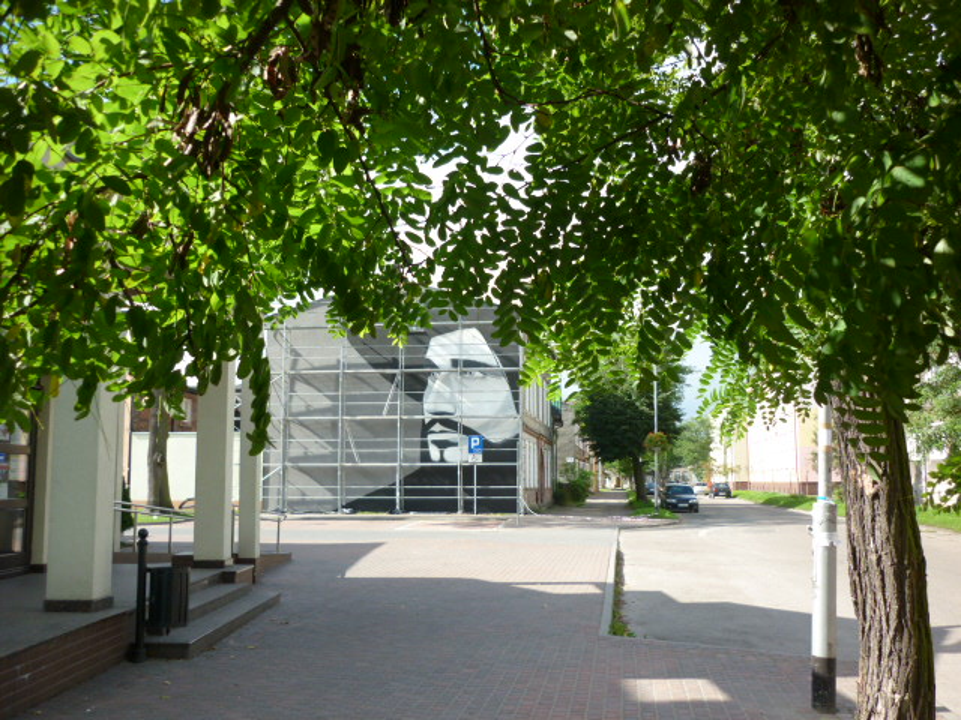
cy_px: 360
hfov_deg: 55.4
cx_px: 480
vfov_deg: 42.9
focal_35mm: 33
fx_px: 916
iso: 80
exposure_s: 1/400
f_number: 2.8
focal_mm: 5.5
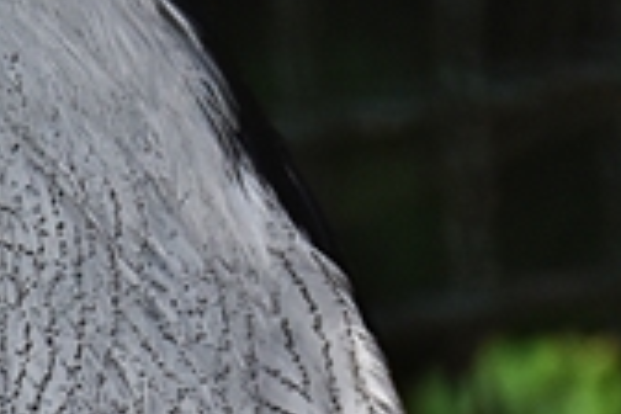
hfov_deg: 1.6
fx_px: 22113
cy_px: -46
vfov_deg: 1.1
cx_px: 218
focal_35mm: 1282
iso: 640
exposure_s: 1/250
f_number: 5.6
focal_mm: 140
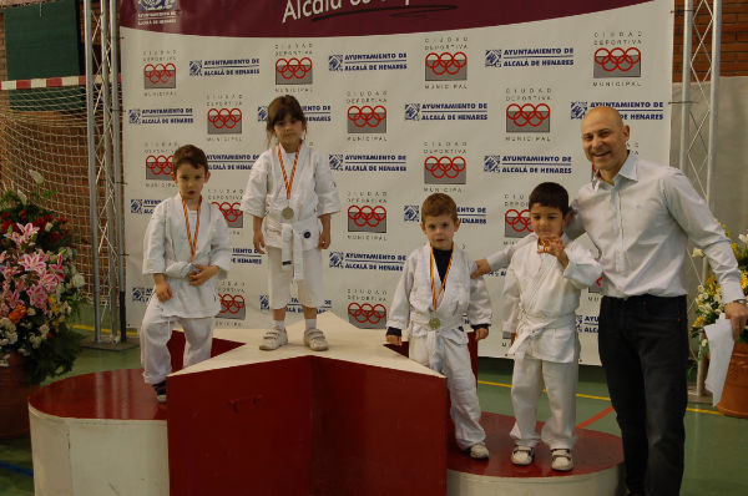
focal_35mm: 46
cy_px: 248
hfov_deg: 42.4
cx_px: 374
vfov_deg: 28.8
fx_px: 965
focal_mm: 31
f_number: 4
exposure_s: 1/60
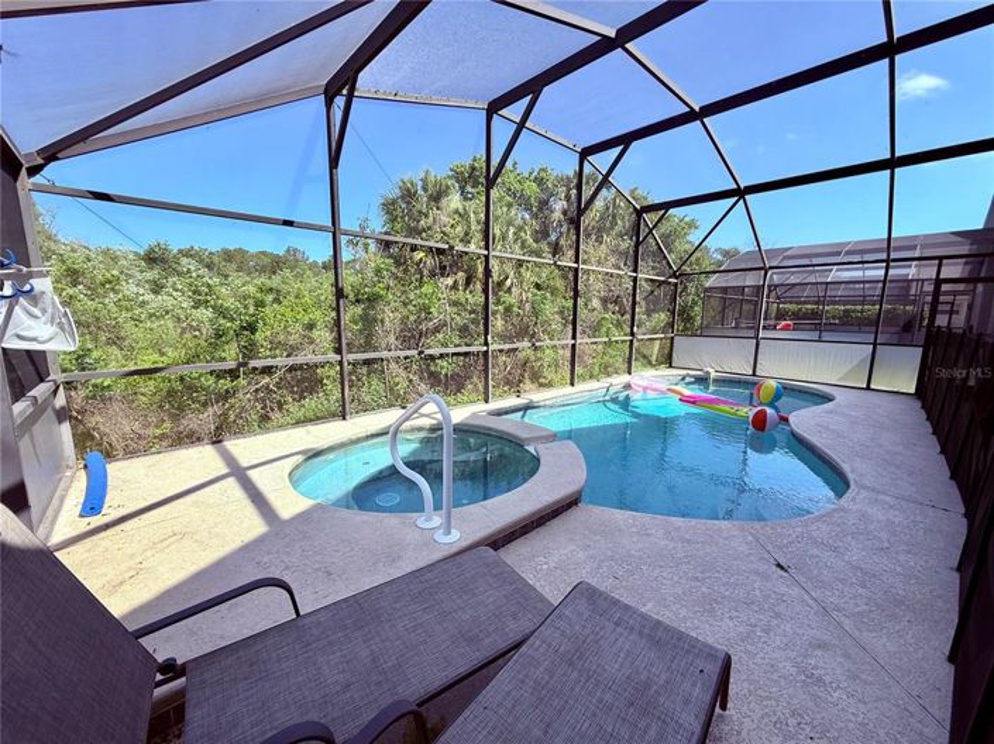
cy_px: 372
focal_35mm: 14
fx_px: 402
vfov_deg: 85.6
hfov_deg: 102.1
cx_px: 497
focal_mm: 2.22
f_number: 2.2
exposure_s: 1/760
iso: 50
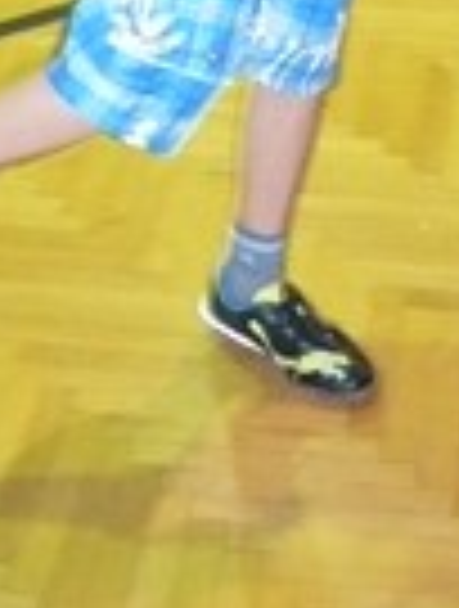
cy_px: -311
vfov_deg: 14.7
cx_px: 252
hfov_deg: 12.0
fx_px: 2182
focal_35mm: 124
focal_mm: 5.8
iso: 640
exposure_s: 1/30
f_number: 2.8
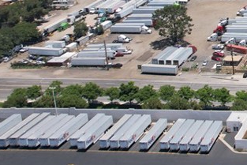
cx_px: 401
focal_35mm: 72
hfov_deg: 21.8
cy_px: -47
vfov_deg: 17.8
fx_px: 494
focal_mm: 8.38
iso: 110
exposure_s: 1/500
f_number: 2.8
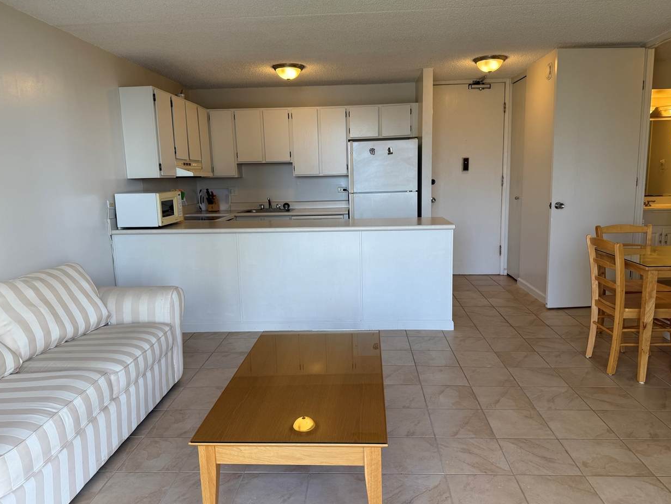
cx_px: 336
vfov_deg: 54.9
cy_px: 250
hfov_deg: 69.4
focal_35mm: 25
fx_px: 485
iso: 64
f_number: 1.78
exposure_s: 1/198
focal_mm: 6.76
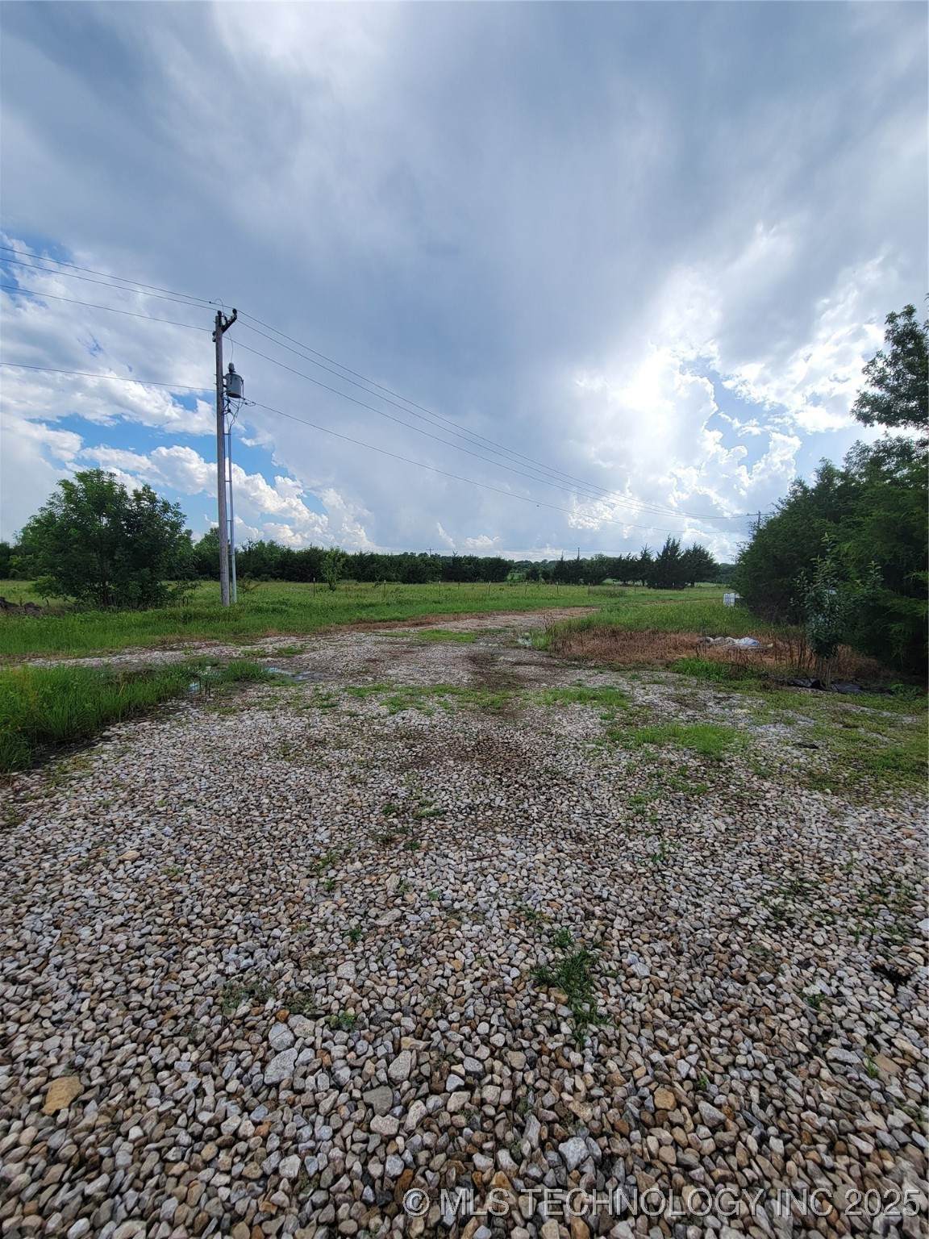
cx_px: 464
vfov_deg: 106.2
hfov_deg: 89.9
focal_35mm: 13
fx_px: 465
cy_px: 620
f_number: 2.2
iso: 50
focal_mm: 2.2
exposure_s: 1/1584
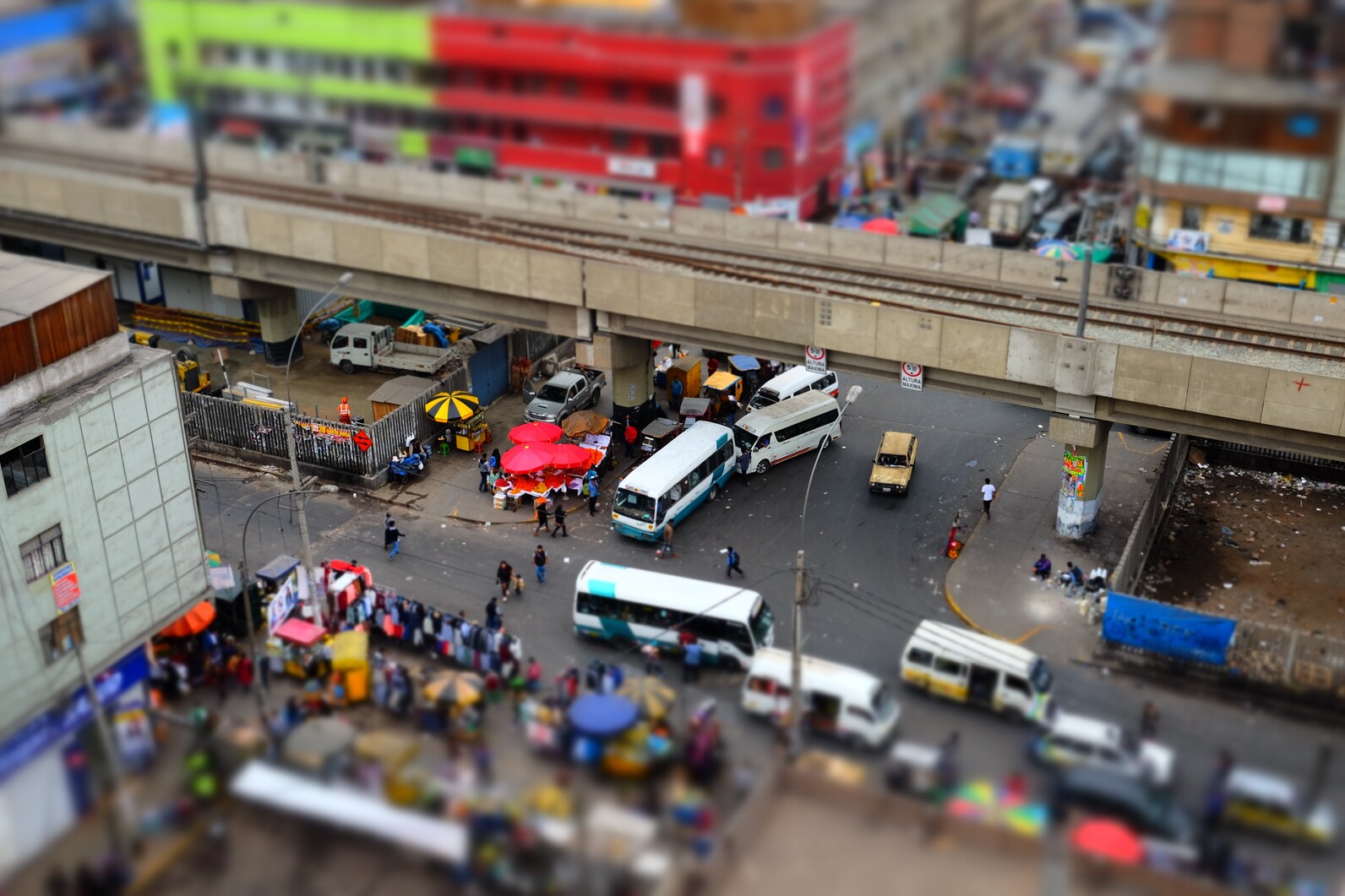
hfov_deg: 49.6
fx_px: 1457
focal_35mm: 39
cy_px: 442
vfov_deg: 34.2
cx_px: 656
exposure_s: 1/400
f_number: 4
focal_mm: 25.4
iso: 200
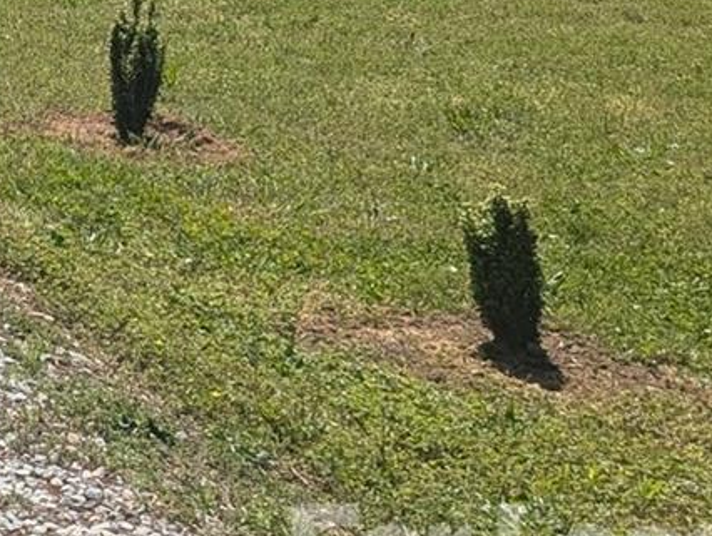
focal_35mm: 115
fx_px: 2369
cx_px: -774
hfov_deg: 14.0
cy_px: -466
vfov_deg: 11.8
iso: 22
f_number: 1.68
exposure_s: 1/1203
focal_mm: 6.9
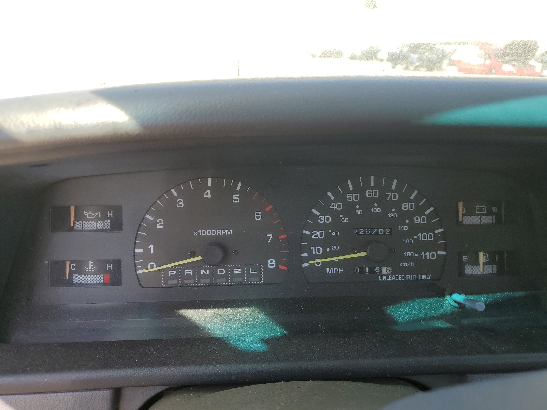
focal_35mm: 26
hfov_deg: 67.3
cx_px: 274
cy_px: 205
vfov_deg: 53.1
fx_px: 411
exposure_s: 1/455
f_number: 1.5
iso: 50
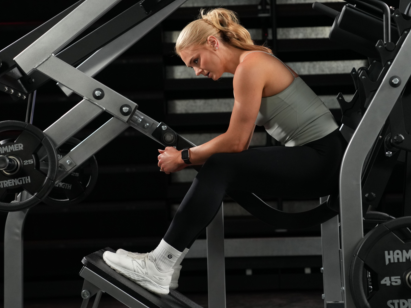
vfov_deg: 15.7
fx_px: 1116
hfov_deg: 20.9
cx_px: 227
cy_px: 123
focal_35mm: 94
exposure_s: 1/160
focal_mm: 62
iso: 2000
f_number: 2.8
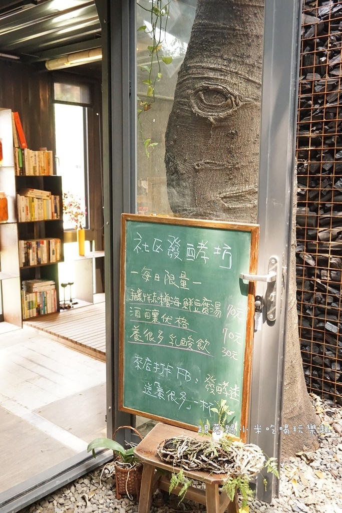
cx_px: 171
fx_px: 491
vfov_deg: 55.1
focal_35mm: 34
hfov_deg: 38.4
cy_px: 256
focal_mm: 23
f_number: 4
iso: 3200
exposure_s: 1/125
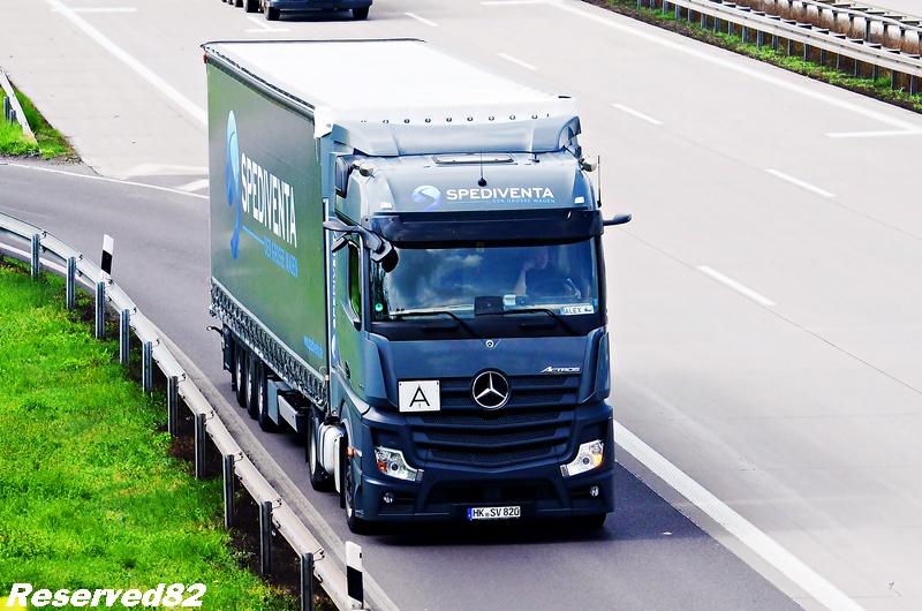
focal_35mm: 248
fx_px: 6326
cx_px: 461
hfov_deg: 8.3
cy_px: 306
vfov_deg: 5.5
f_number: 10
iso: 800
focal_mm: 165
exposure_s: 1/1600
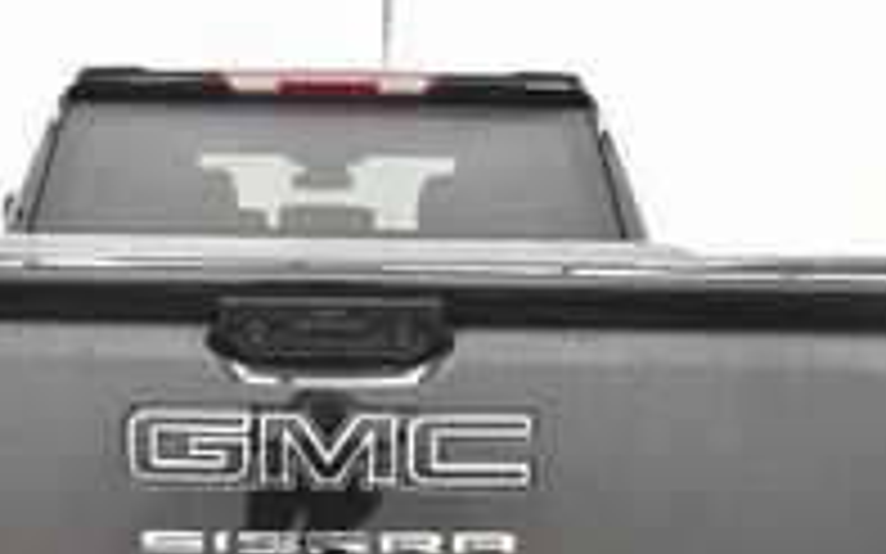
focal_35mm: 56
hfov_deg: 36.0
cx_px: 310
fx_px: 1352
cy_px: 552
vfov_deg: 22.3
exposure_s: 1/125
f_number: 5.3
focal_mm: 18
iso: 2500
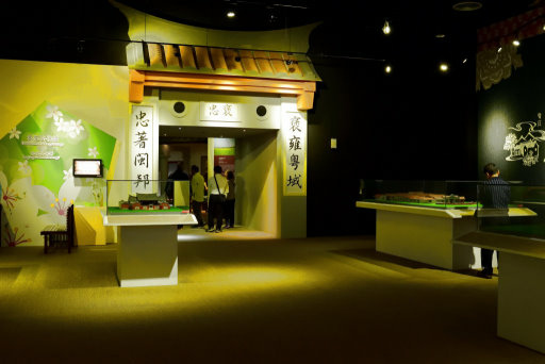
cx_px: 272
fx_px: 545
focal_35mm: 36
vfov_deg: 36.9
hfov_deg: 53.1
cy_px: 182
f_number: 5.6
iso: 1250
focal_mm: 24
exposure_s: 1/30
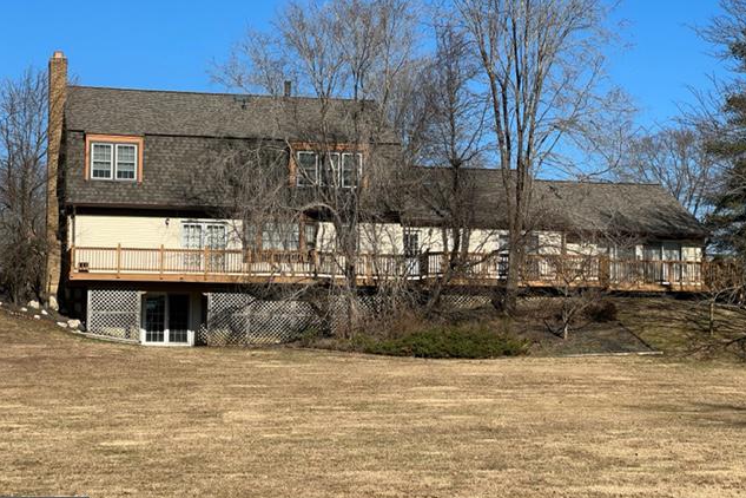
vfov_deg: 16.9
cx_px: 375
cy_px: 244
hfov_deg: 25.1
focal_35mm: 81
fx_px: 1678
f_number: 2.8
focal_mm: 9
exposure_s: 1/786
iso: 32
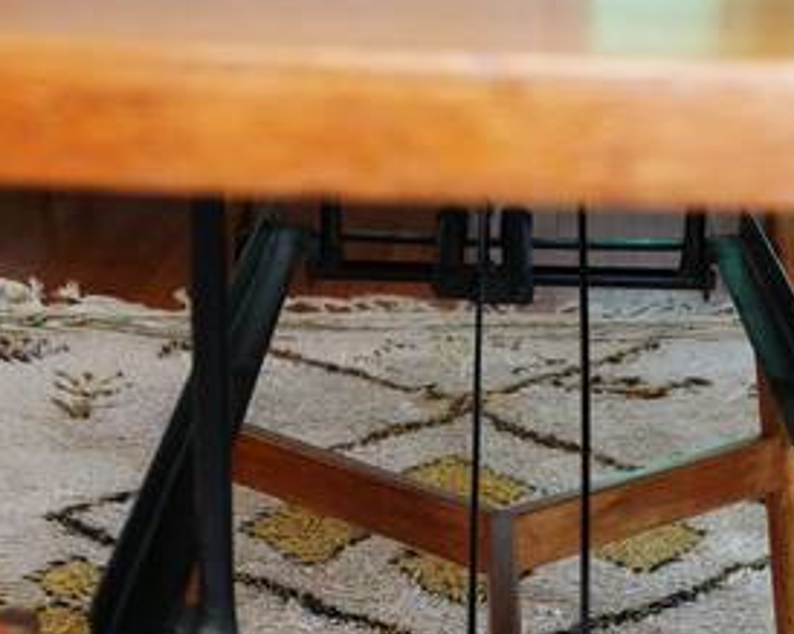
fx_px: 1856
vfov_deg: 18.0
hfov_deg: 24.1
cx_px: 487
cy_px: 840
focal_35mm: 79
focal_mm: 20
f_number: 3.5
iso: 1600
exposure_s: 1/40
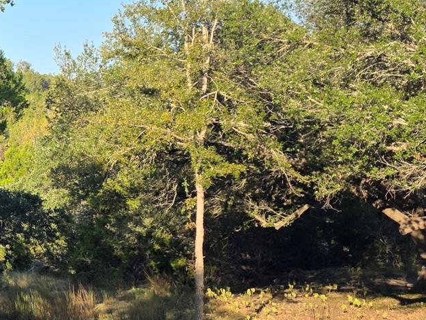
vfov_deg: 19.6
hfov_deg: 22.2
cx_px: -182
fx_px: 923
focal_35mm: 75
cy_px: 171
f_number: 1.7
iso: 80
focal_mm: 6.3
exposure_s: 1/2531
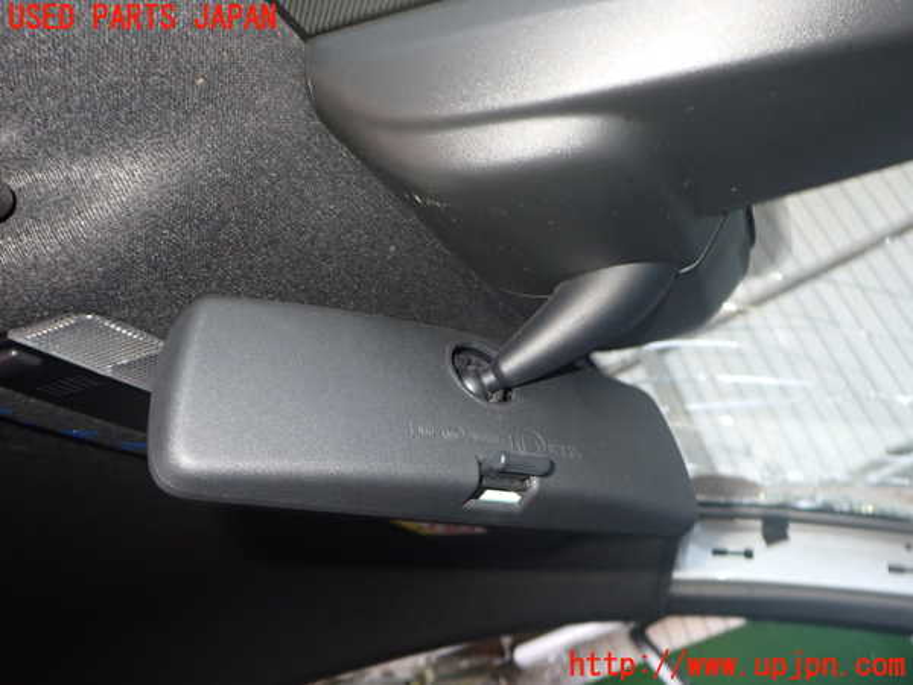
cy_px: 342
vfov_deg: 46.8
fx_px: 791
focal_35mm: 30
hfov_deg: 60.0
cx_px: 456
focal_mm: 5.4
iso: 320
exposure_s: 1/30
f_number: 6.3
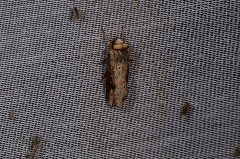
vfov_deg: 10.7
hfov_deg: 16.1
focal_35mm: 128
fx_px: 848
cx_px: 120
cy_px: 80
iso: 100
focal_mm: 85
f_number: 32
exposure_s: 1/60
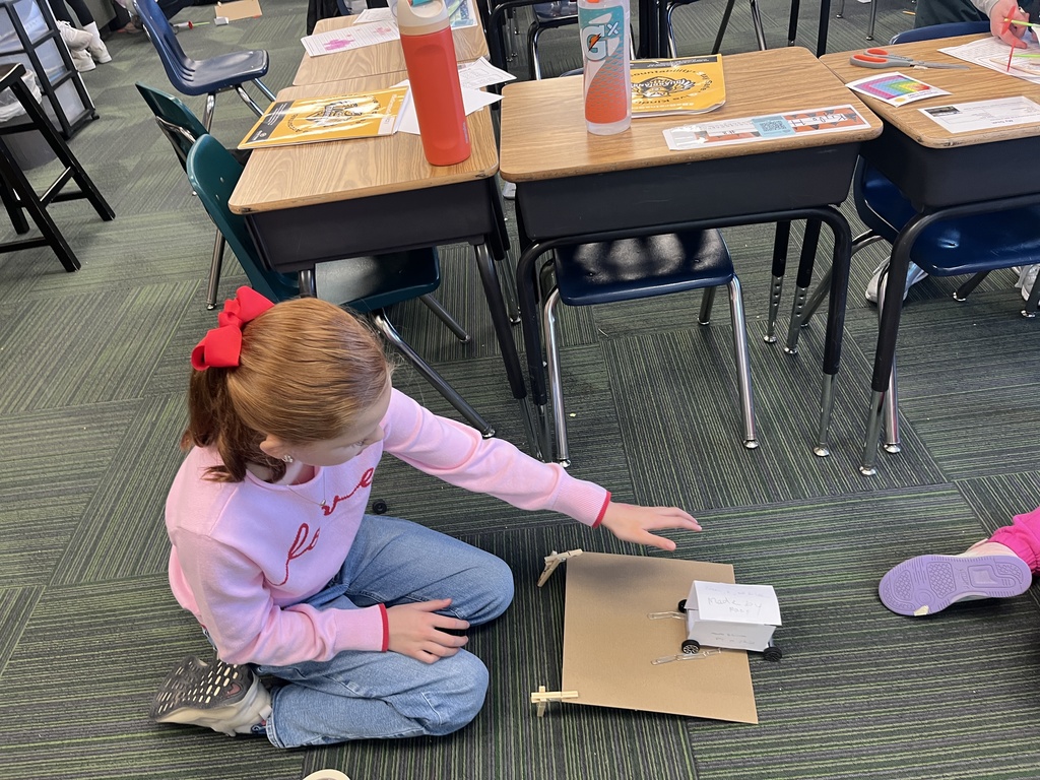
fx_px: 781
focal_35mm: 26
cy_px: 390
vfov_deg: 53.1
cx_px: 520
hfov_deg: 67.3
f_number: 1.6
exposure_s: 1/60
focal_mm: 5.1
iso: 160
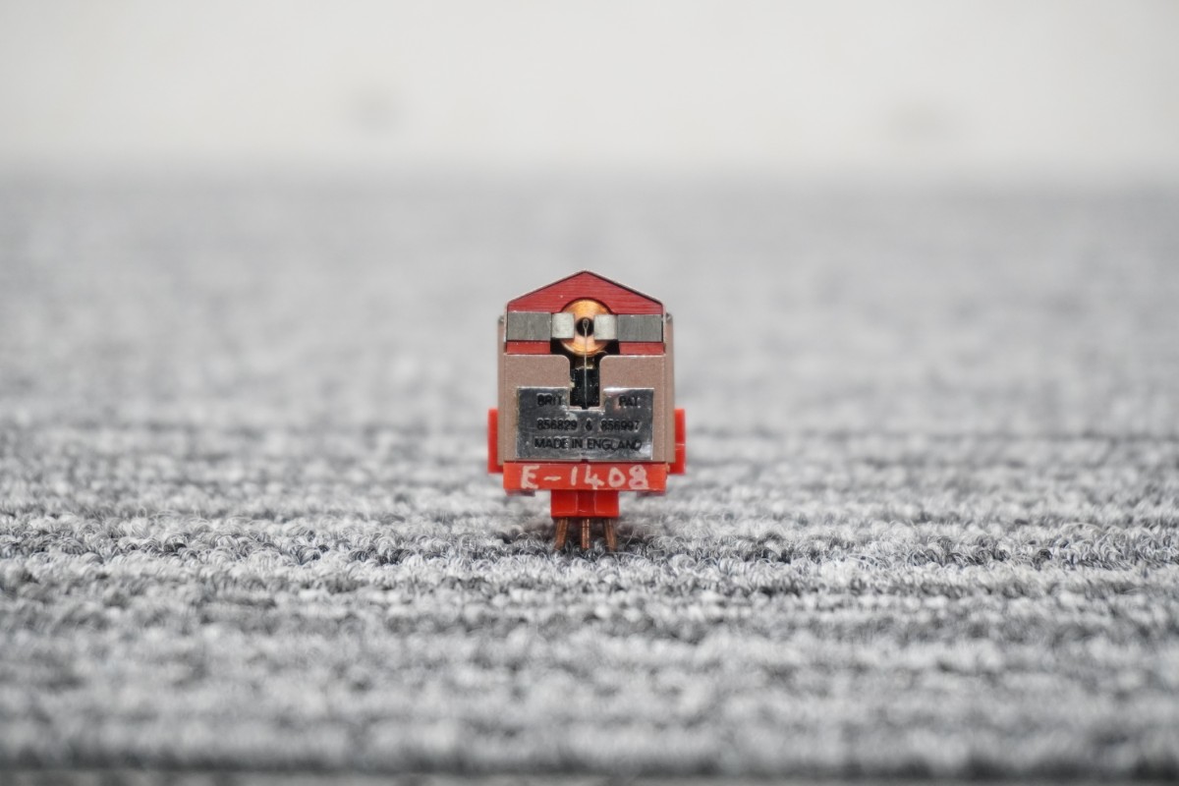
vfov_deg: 18.2
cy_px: 393
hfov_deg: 27.0
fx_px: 2456
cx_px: 590
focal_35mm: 75
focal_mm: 50
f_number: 5.6
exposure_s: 1/50
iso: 1600
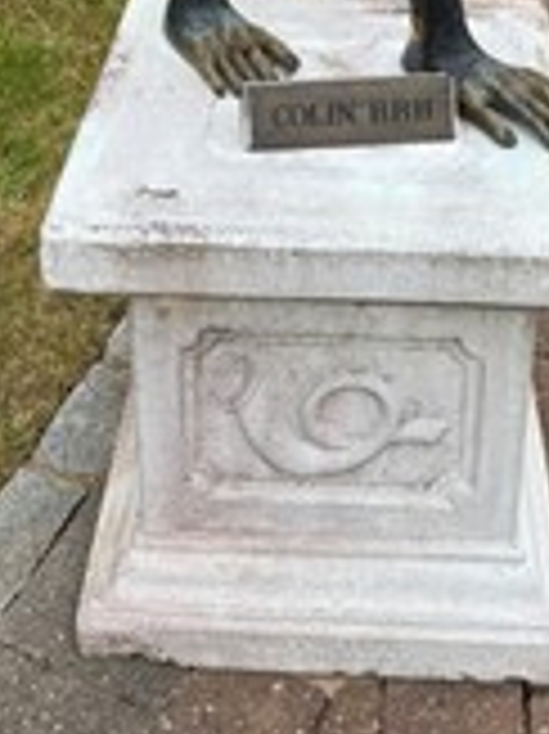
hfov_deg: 24.8
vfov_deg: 29.6
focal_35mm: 59
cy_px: -68
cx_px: 306
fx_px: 1249
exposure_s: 1/1767
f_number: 1.78
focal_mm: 6.76
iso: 80
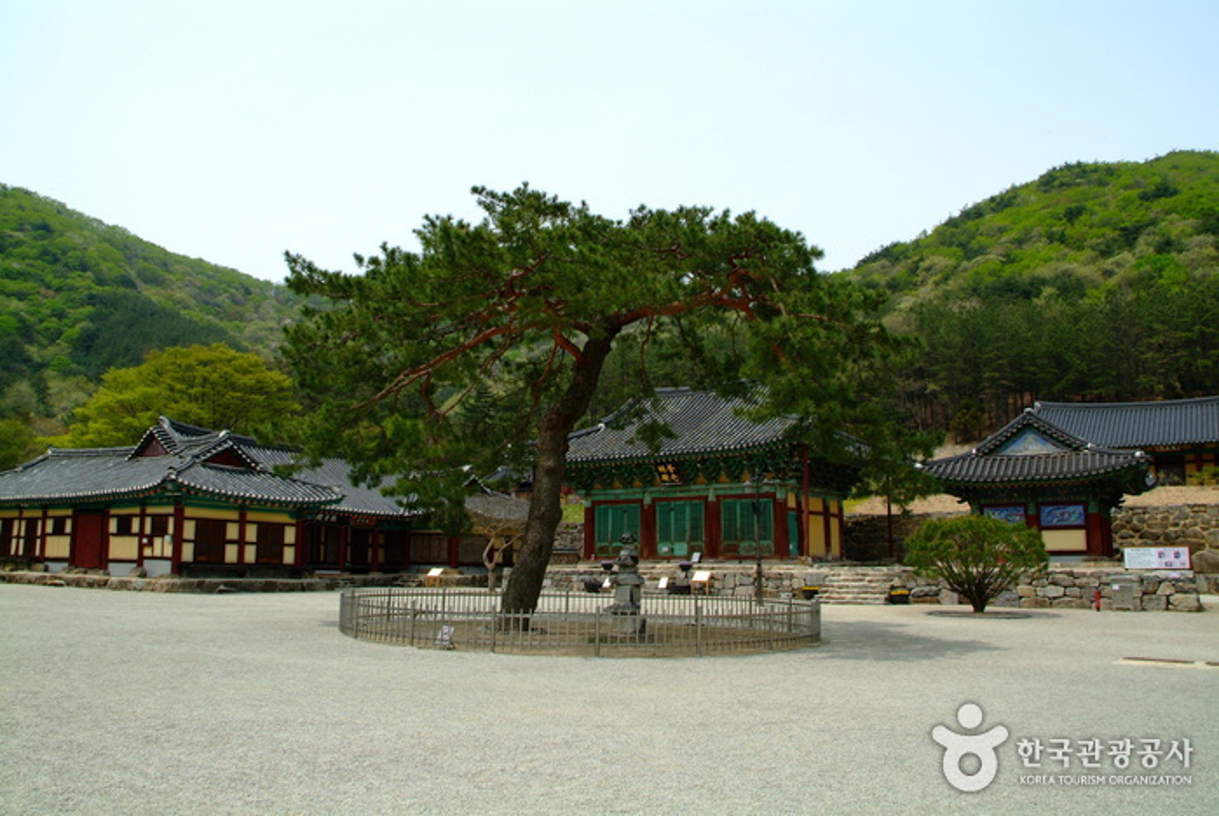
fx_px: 915
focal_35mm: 27
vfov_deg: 48.1
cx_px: 610
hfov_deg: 67.3
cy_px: 408
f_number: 13
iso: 200
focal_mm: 18
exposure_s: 1/125
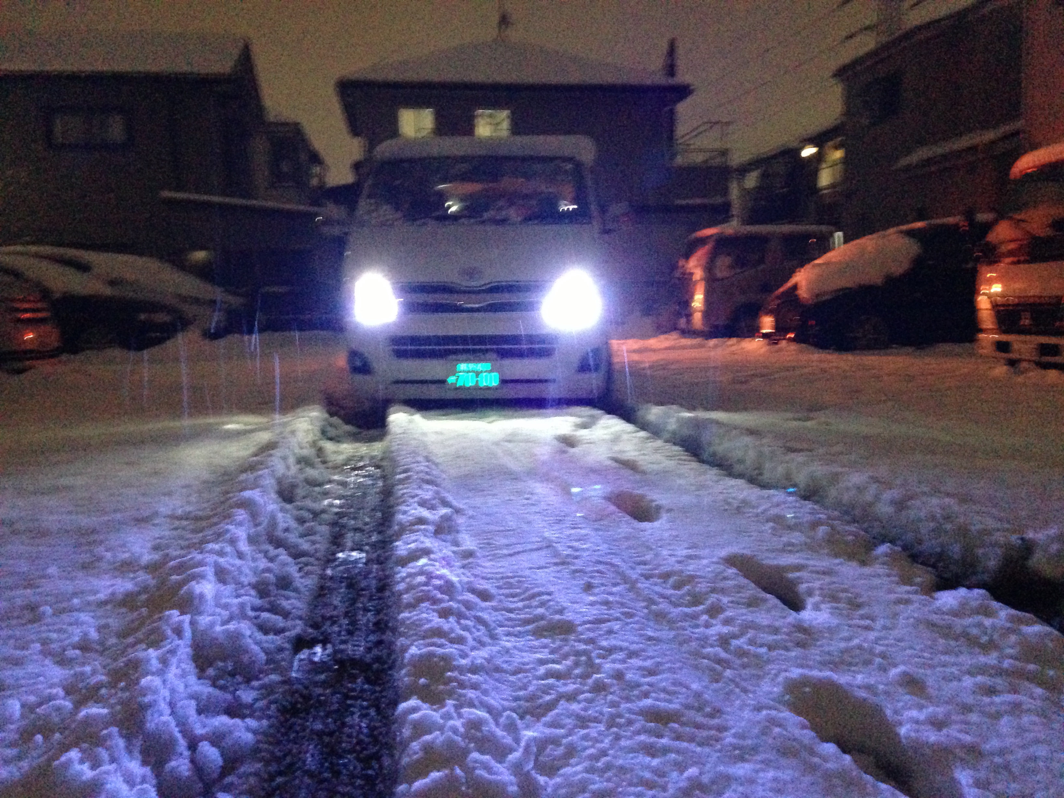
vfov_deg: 42.9
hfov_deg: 55.4
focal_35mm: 33
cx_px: 532
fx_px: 1014
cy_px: 399
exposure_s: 1/15
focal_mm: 4.13
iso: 800
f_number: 2.4
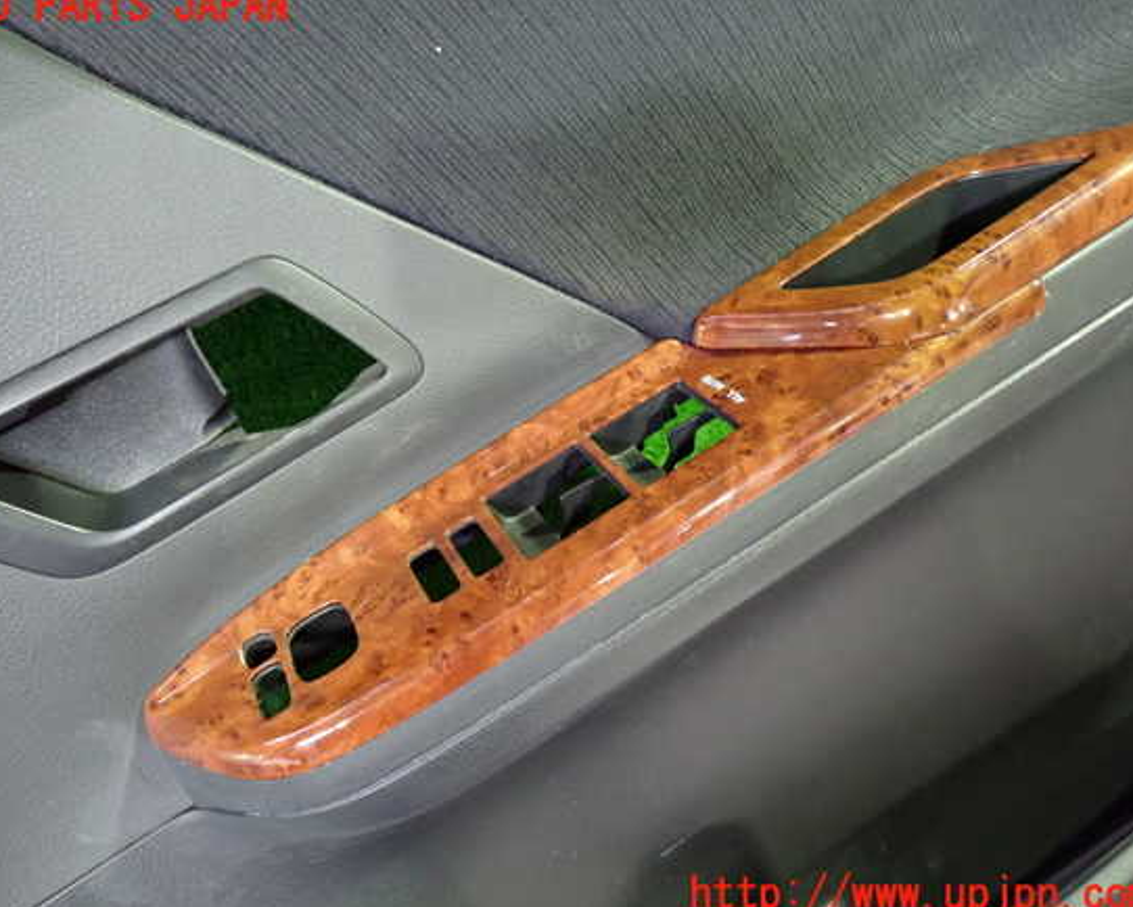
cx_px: 535
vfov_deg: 53.2
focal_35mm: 27
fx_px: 906
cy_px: 451
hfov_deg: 64.0
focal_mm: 4.5
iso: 800
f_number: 2
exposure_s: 1/25
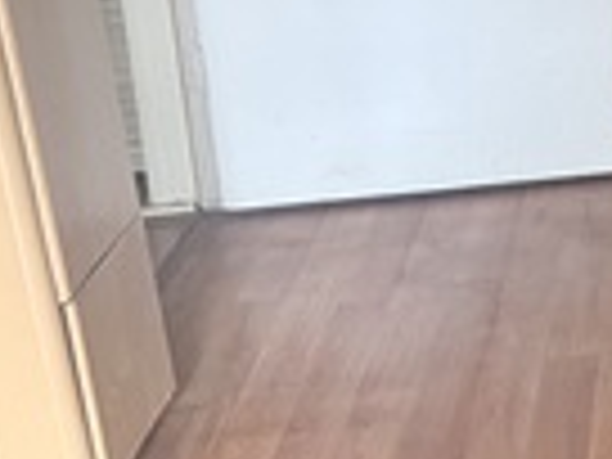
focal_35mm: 113
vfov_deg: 12.9
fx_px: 1998
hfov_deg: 13.9
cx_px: 1318
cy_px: -9
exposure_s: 1/60
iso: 500
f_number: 1.78
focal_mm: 6.76
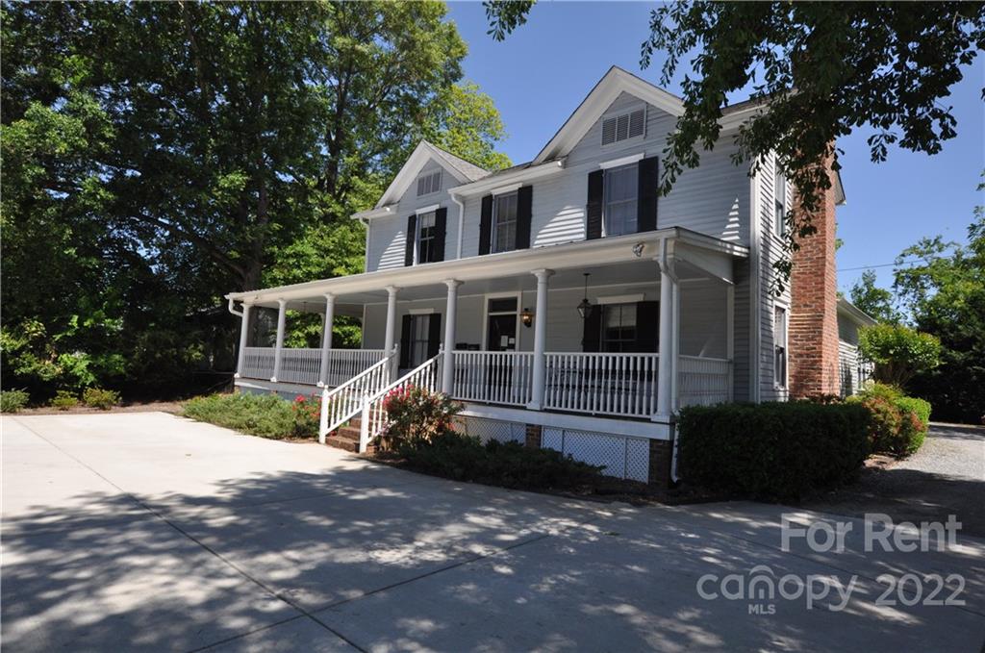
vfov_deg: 63.0
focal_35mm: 20
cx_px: 492
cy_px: 326
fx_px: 533
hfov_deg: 85.5
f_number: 11
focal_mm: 13
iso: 400
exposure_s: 1/500
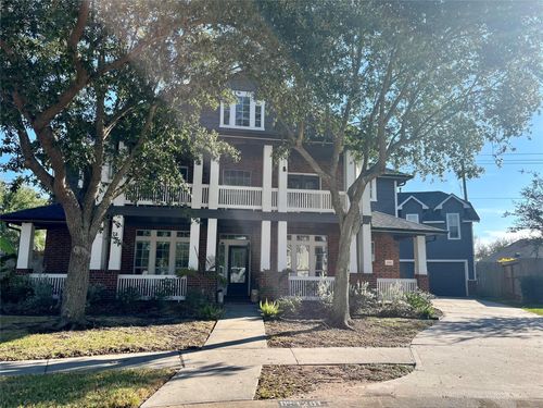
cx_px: 272
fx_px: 408
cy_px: 204
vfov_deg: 53.1
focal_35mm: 26
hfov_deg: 67.3
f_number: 1.6
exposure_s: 1/1517
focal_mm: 5.1
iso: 50
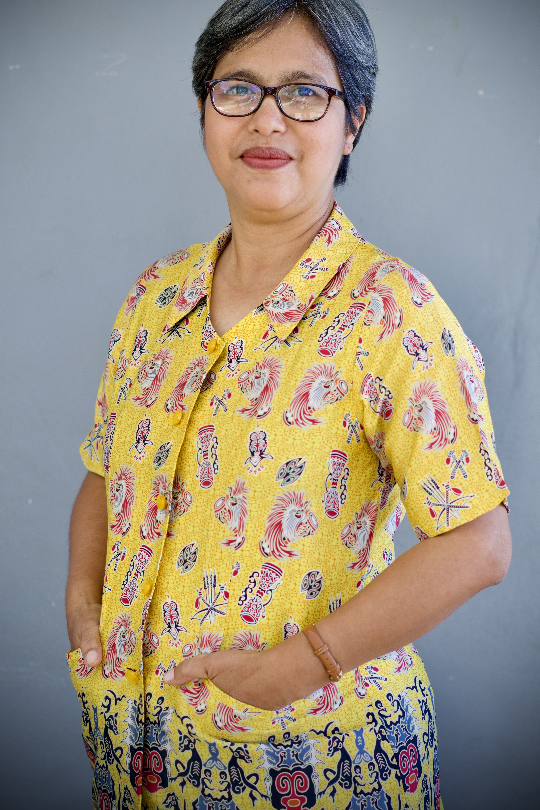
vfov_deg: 24.2
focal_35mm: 84
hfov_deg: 16.3
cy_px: 360
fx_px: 1890
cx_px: 266
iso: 125
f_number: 2.8
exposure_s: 1/125
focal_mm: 50
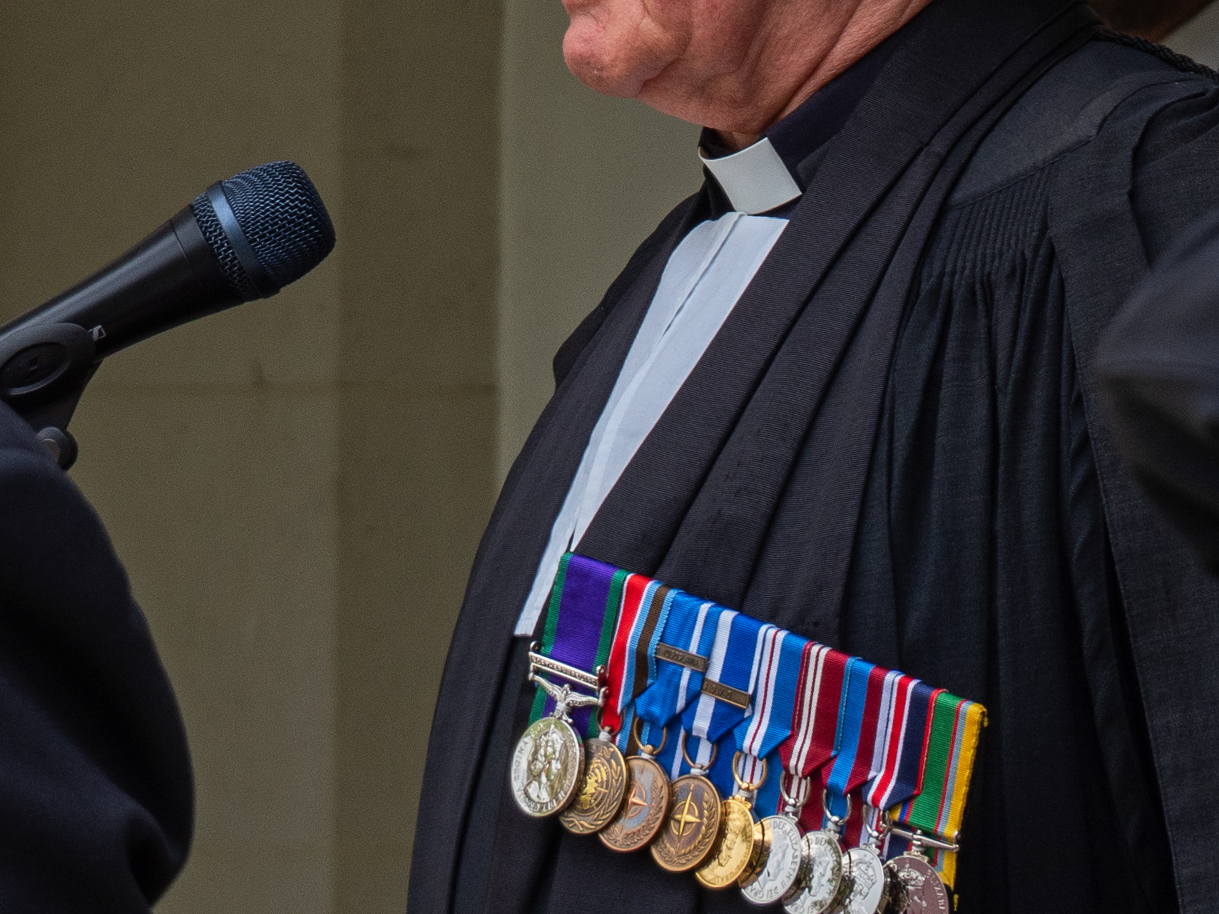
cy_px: 73
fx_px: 32048
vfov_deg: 1.6
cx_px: 631
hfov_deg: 2.2
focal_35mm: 910
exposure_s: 1/200
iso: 250
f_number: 7.1
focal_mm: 150
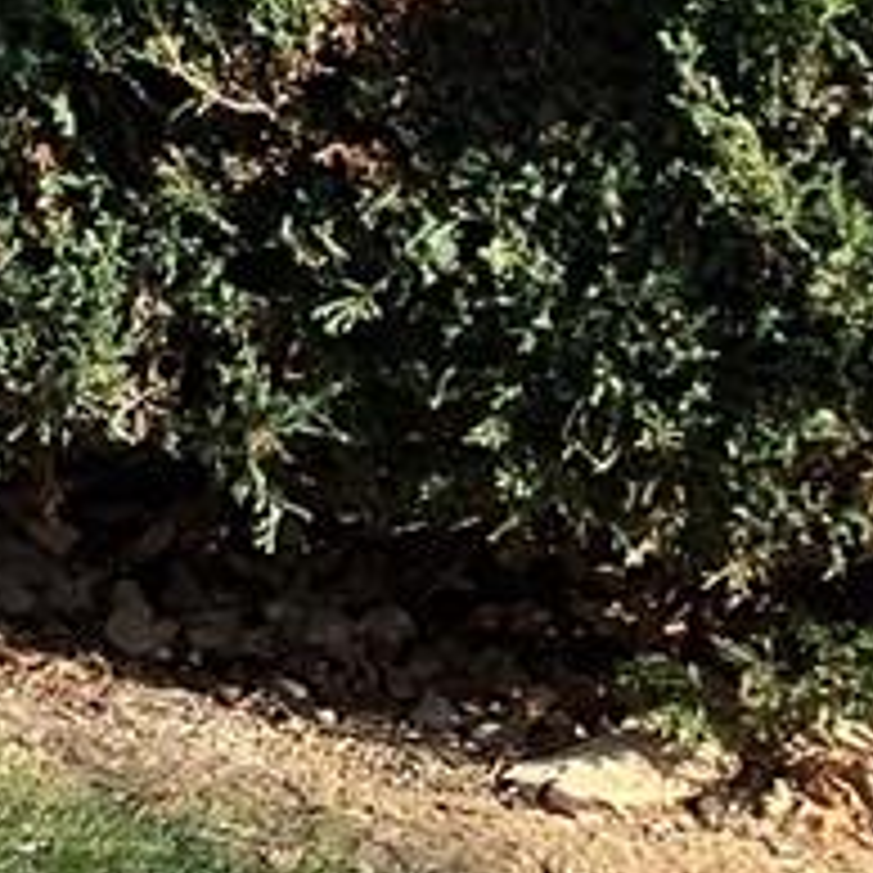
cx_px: -1404
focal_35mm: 135
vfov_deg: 11.8
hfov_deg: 10.6
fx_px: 3852
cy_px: -742
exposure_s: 1/419
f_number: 1.8
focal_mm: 3
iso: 16
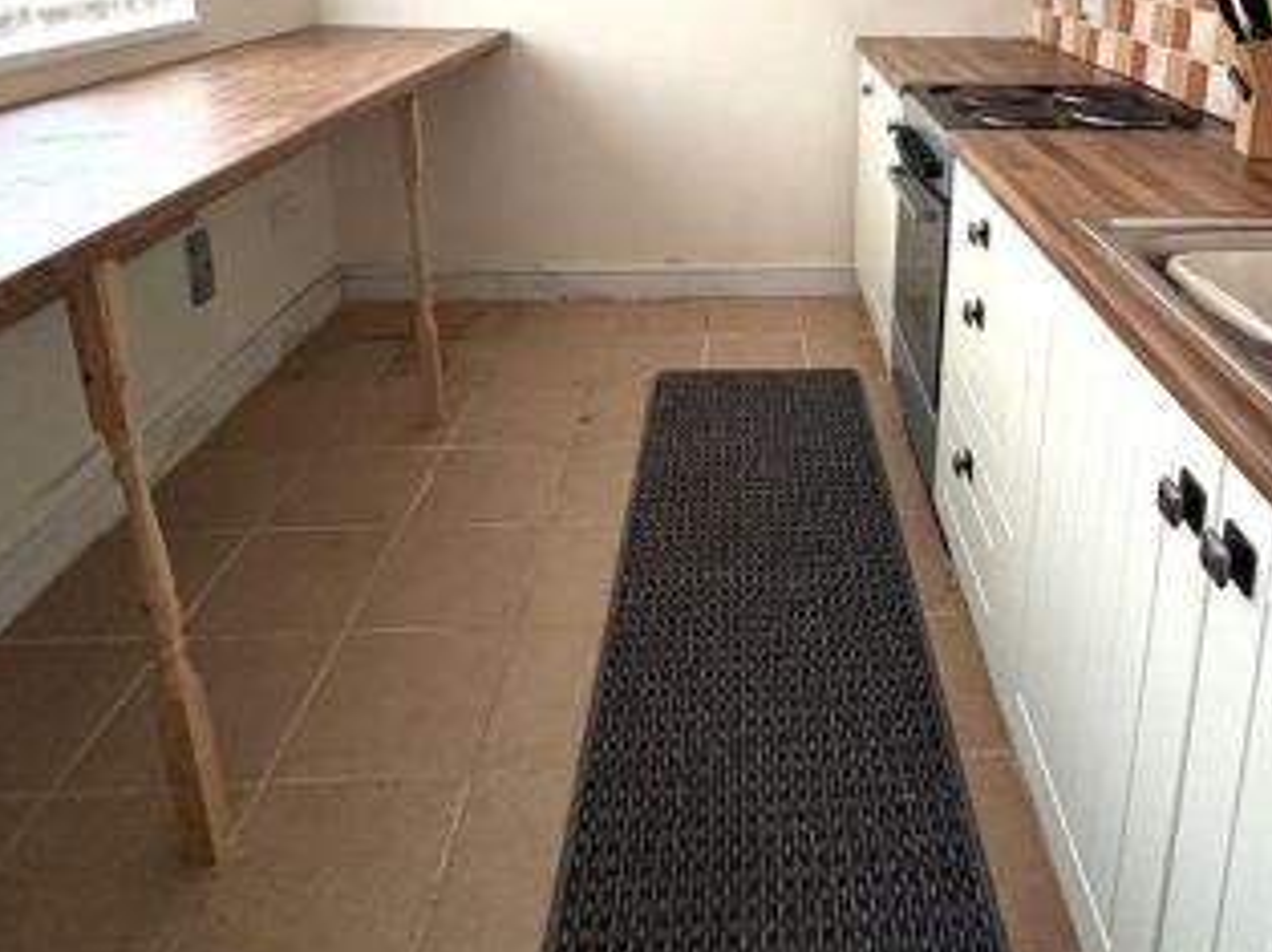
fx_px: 955
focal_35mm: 26
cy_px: 132
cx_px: 808
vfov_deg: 48.5
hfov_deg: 66.2
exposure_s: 1/60
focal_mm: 2.22
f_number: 2.2
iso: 1000
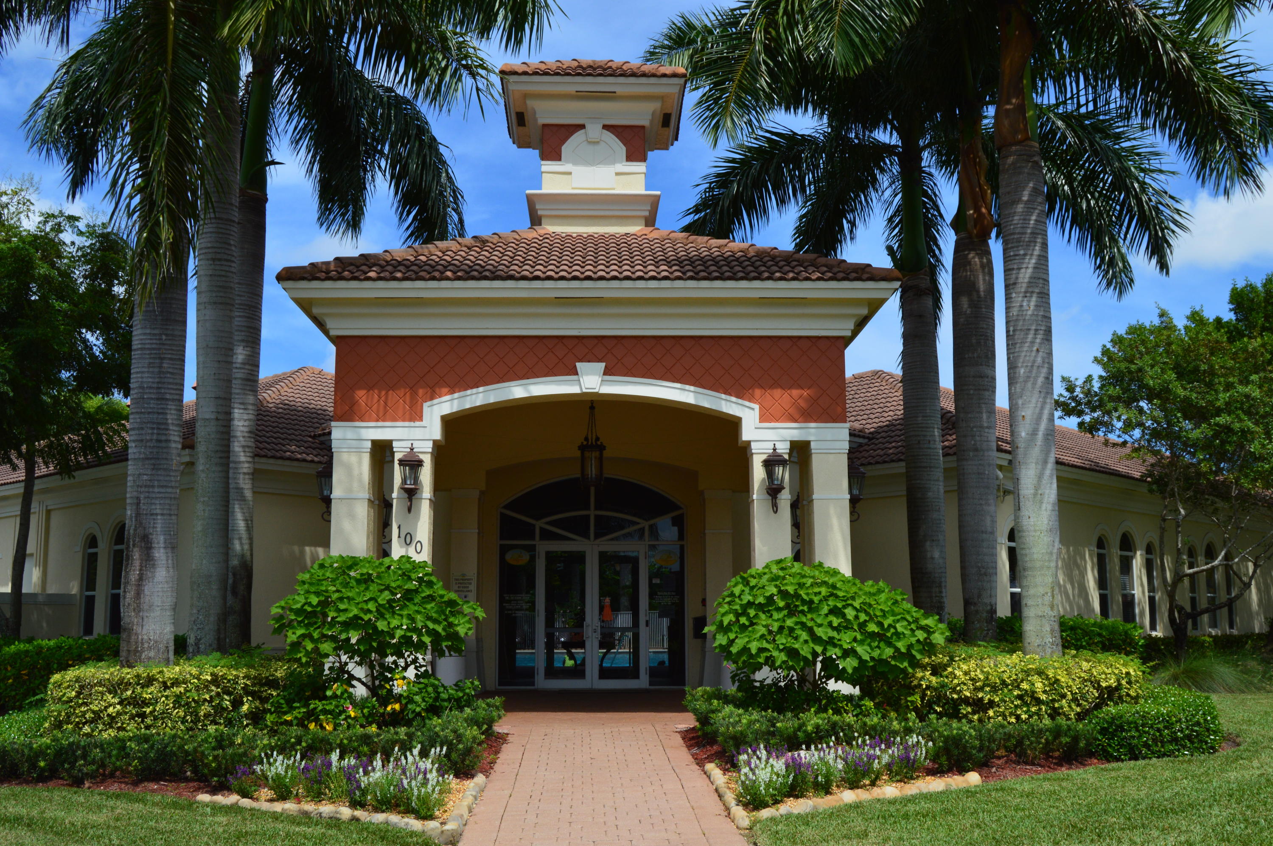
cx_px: 636
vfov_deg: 38.3
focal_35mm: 34
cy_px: 423
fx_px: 1219
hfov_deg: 55.2
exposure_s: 1/500
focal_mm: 23
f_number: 11
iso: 280
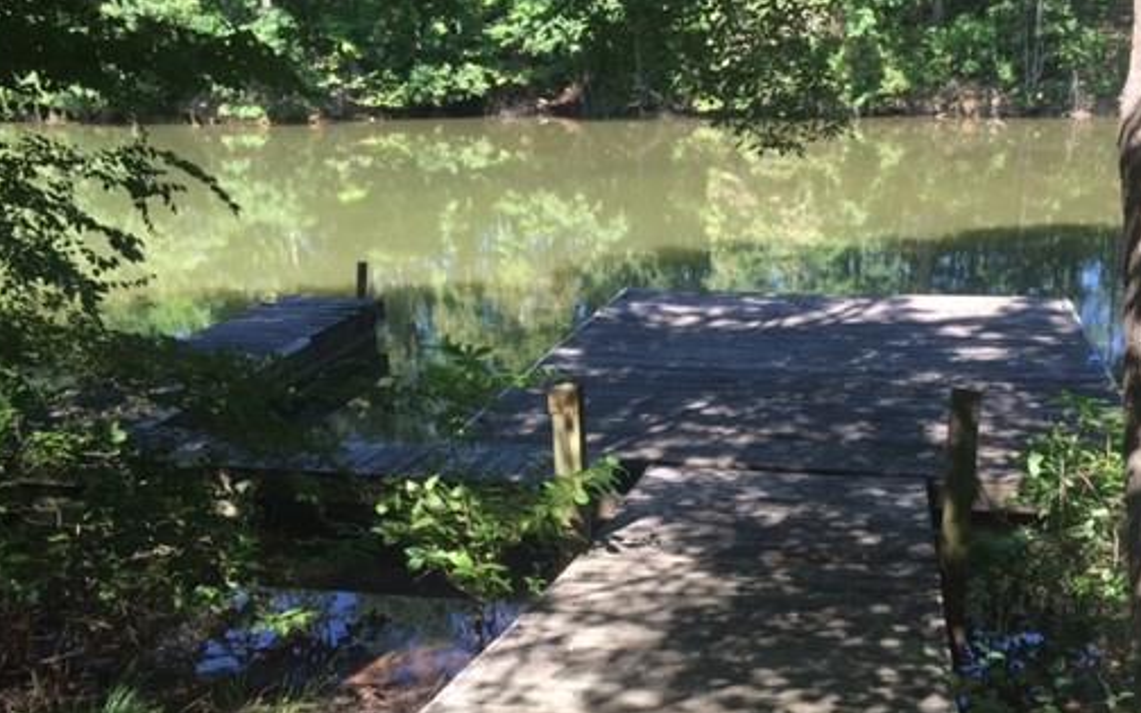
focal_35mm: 39
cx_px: 663
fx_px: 1213
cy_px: 432
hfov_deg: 50.2
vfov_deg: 32.7
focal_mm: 4.15
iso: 32
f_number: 2.2
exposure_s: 1/267
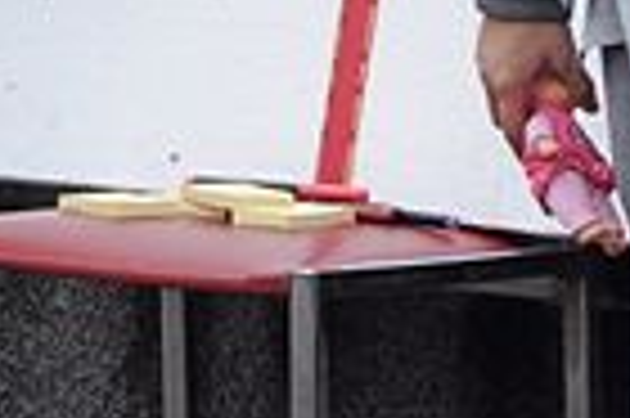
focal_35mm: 639
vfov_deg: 2.1
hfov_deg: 3.2
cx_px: 310
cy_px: -182
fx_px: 11169
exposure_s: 1/250
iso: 400
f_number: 8
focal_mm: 70
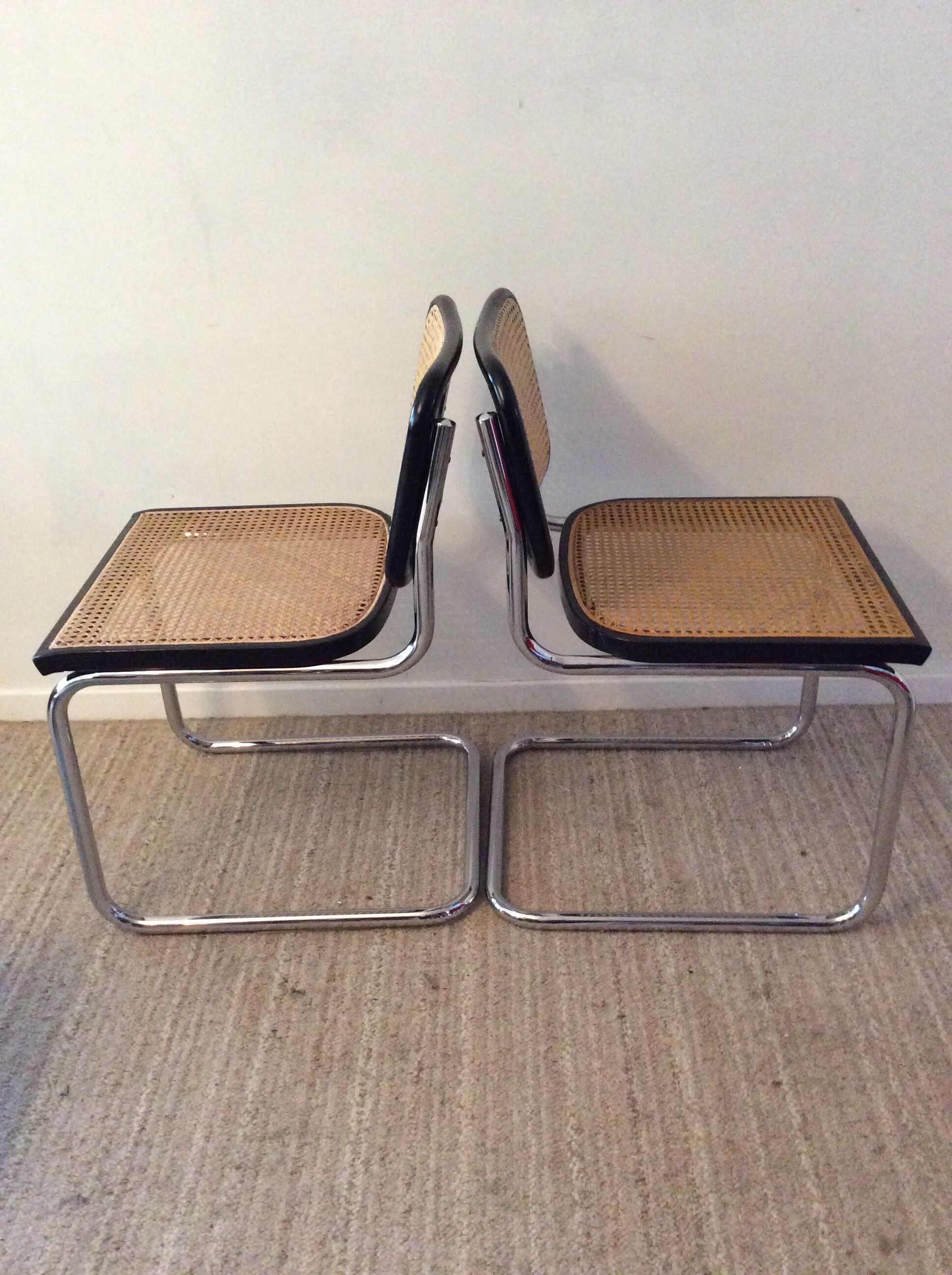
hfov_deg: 44.1
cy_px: 638
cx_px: 476
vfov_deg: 56.9
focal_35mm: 32
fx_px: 1177
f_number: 2.4
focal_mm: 3.3
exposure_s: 1/25
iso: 320
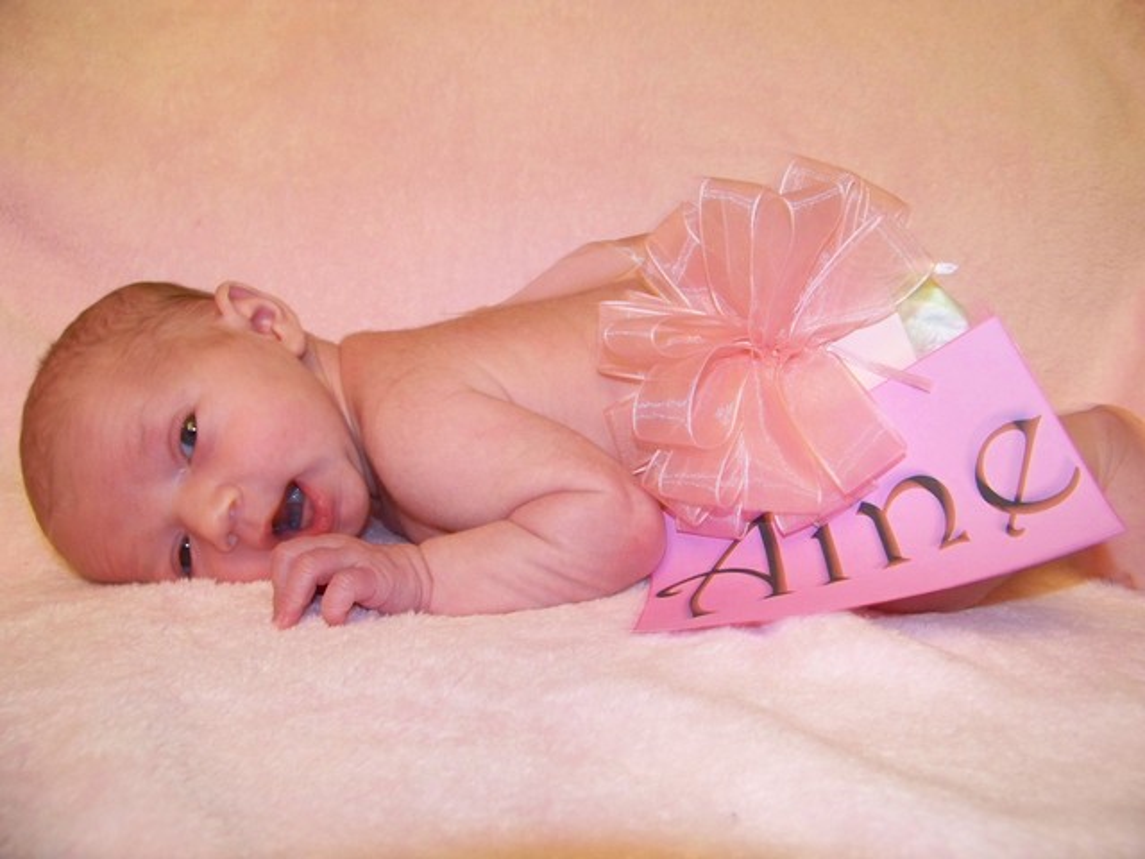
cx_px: 572
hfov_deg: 55.4
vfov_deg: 42.9
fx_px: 1092
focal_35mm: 33
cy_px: 430
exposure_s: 1/30
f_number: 2.8
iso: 250
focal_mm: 5.85
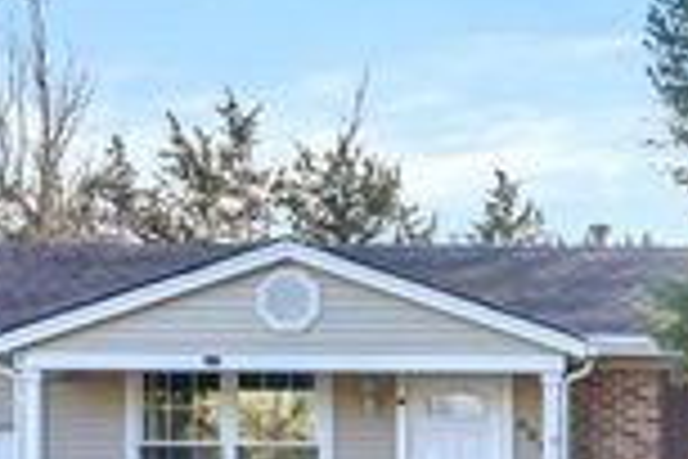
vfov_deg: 13.3
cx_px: 441
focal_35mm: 101
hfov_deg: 20.2
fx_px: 1930
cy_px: 470
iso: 1600
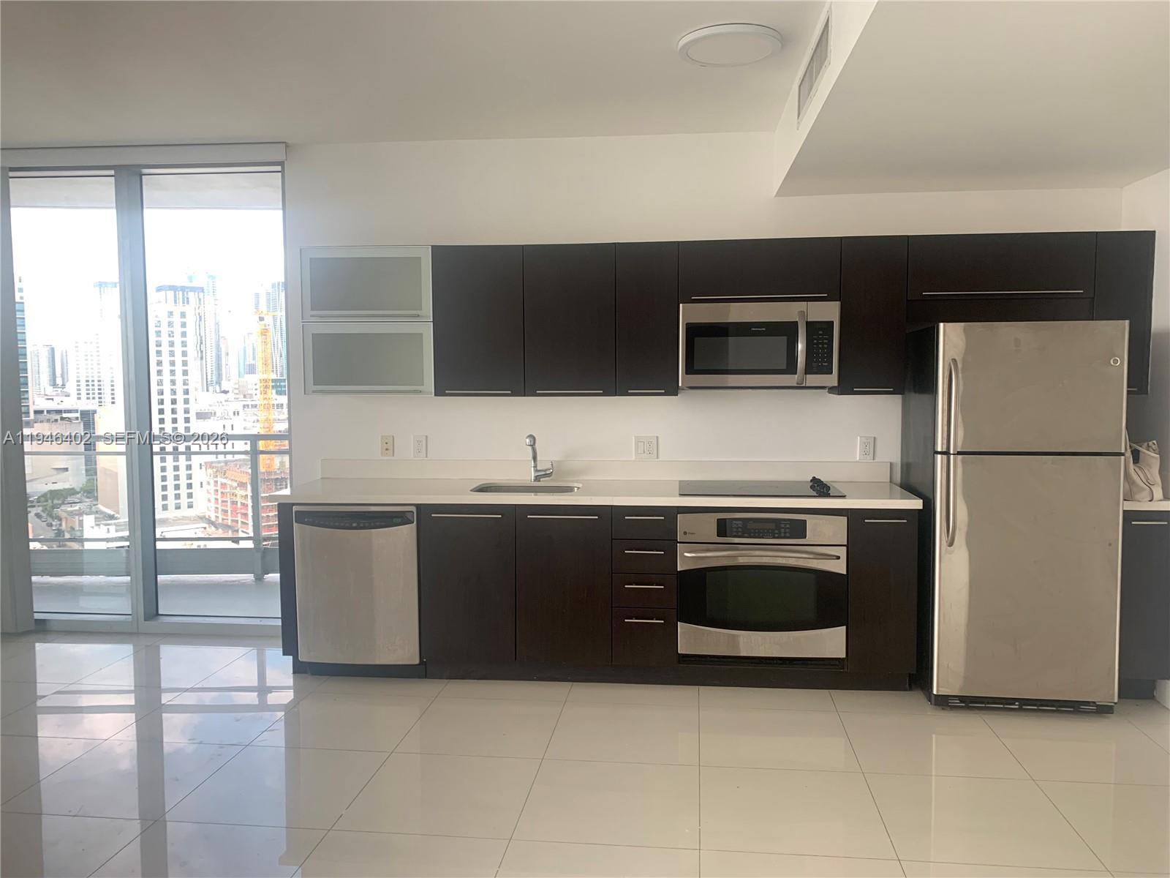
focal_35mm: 26
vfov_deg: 53.1
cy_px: 439
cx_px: 585
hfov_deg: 67.3
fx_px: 879
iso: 64
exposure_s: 1/121
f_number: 1.8
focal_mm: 4.25
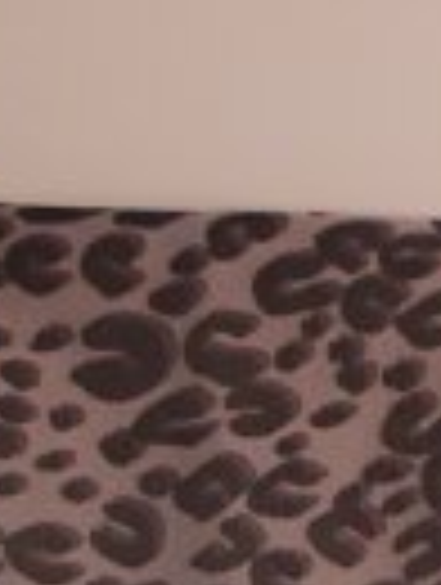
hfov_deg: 16.7
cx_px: 425
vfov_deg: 19.7
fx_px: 1473
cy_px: 864
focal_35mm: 87
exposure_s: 1/25
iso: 250
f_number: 1.9
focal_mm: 3.6
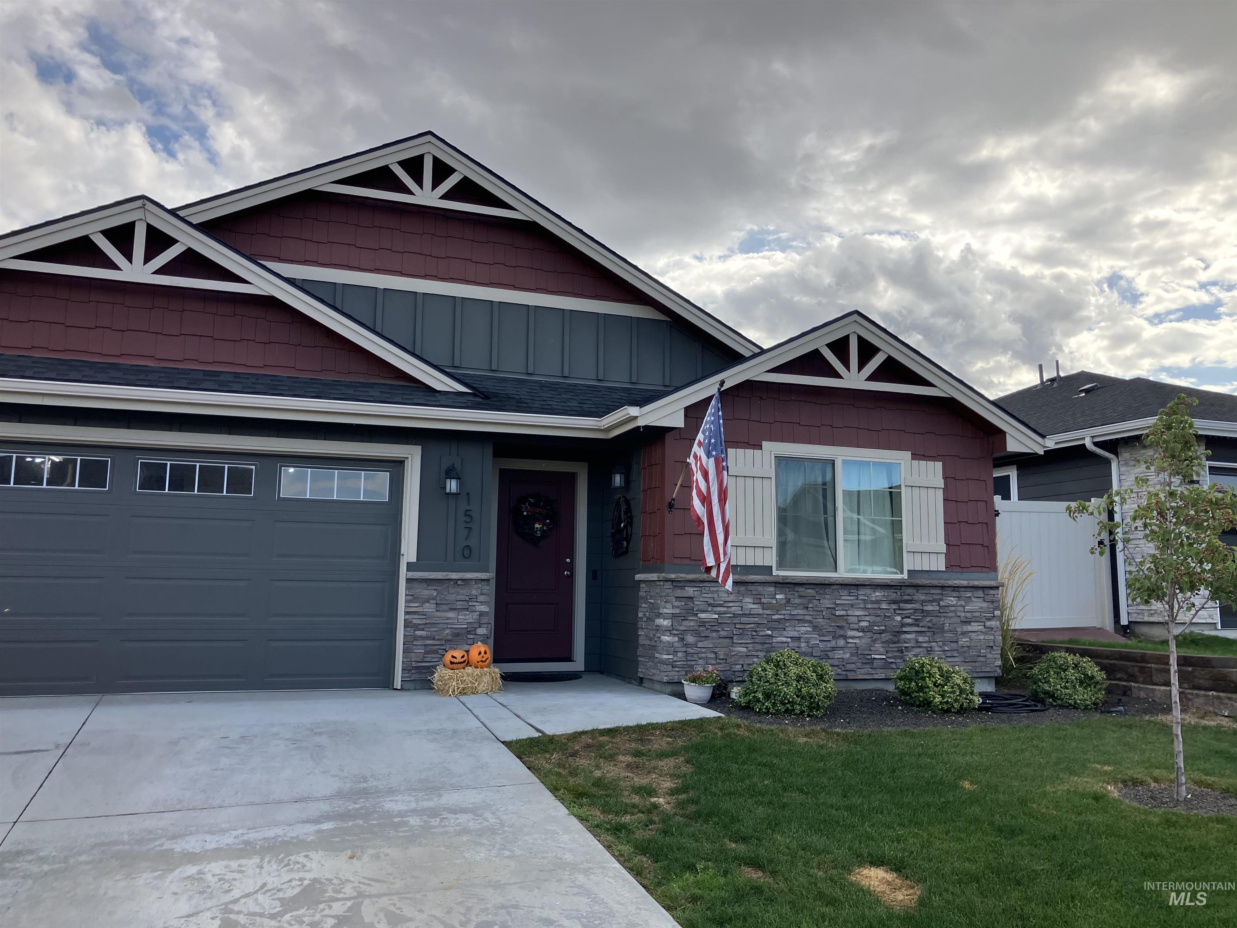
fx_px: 1001
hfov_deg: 63.4
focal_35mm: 28
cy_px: 464
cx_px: 618
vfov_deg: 49.7
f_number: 1.8
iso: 32
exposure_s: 1/1130
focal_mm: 3.99
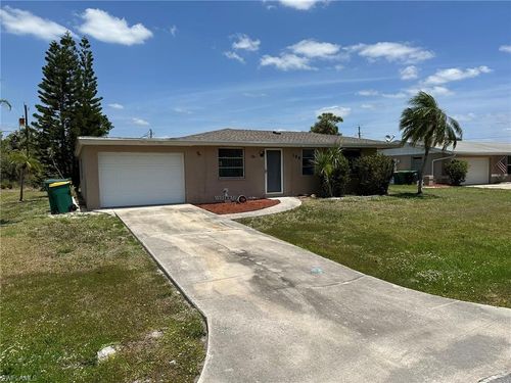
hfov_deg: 71.6
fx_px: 354
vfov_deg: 56.8
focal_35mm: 24
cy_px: 192
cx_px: 256
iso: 80
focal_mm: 6.86
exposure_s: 1/7042
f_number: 1.78
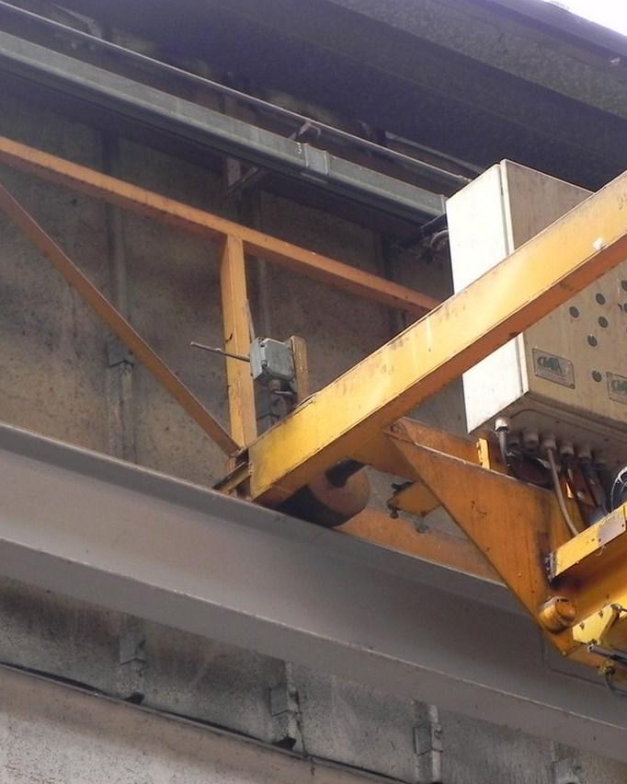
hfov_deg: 7.7
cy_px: 427
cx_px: 403
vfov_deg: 9.6
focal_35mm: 201
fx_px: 4661
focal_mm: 20.8
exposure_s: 1/44.1
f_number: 4
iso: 160
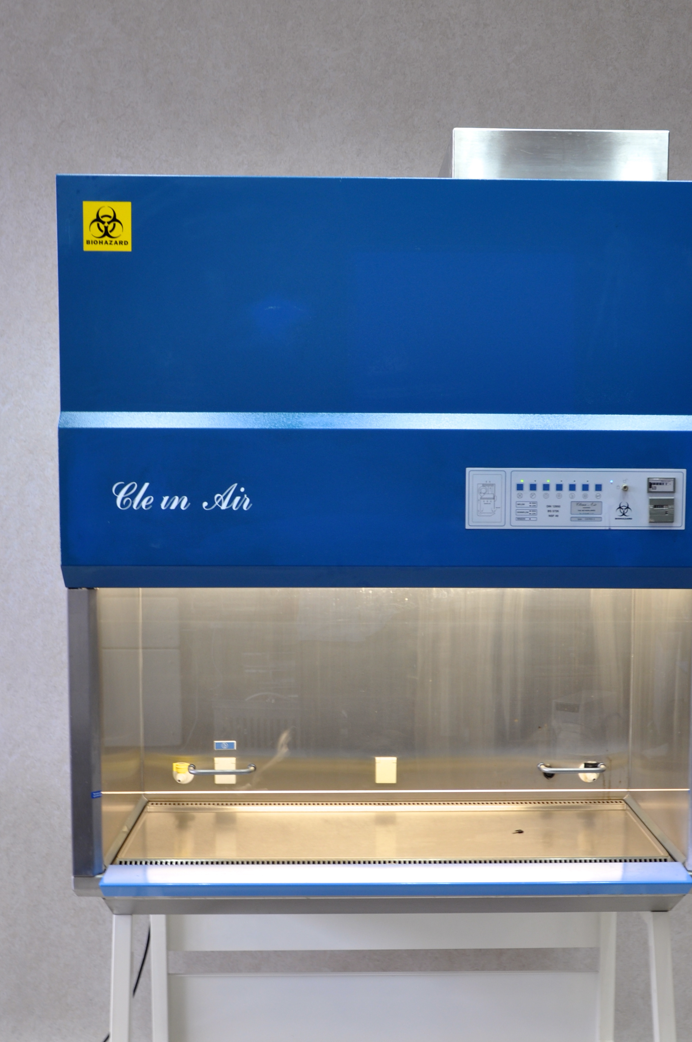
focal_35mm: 47
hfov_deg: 28.5
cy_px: 669
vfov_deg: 41.6
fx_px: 1359
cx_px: 414
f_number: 5.6
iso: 200
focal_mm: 24
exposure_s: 1/10
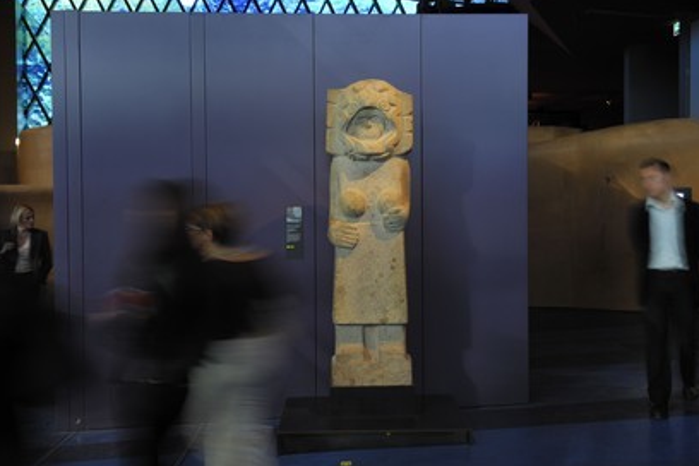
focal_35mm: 34
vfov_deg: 38.9
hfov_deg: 55.8
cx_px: 353
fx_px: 660
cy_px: 230
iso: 100
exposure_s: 1/2.5
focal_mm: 22
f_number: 5.6
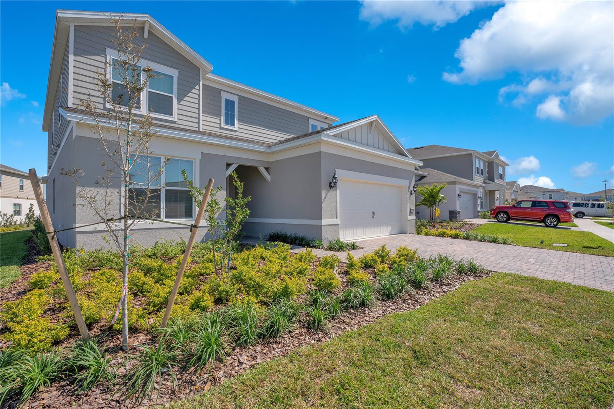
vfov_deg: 73.7
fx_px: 273
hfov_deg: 96.7
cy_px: 204
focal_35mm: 16
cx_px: 307
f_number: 8
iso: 100
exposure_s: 1/250
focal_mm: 16
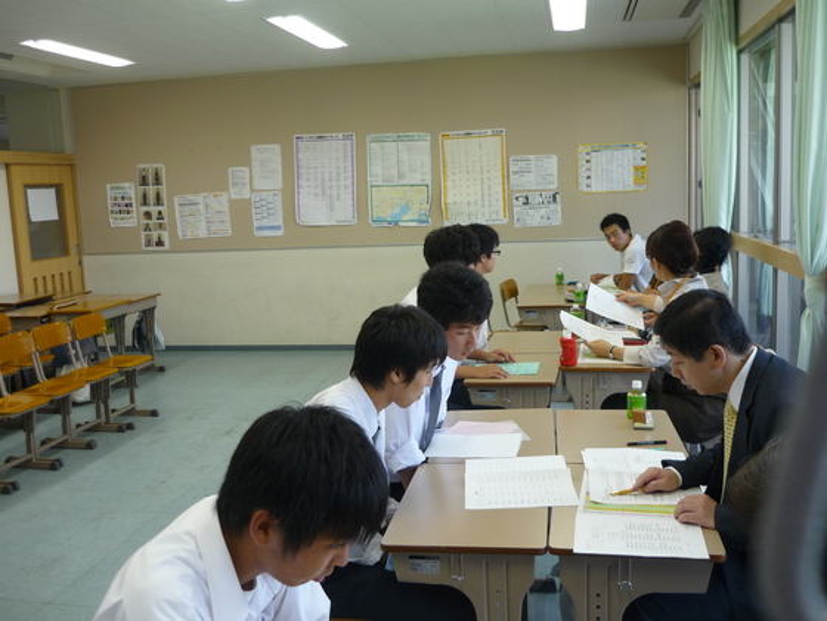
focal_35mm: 33
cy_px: 310
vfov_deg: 42.9
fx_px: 788
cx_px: 414
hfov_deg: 55.4
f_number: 2.8
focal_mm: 5.5
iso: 100
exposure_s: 1/60
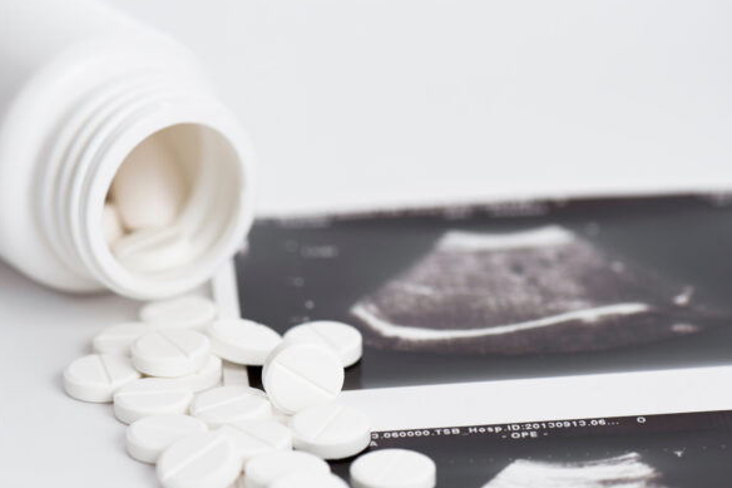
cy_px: 270
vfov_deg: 9.5
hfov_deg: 14.3
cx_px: 356
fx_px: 2927
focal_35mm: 144
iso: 100
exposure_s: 1/200
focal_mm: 105
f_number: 6.3
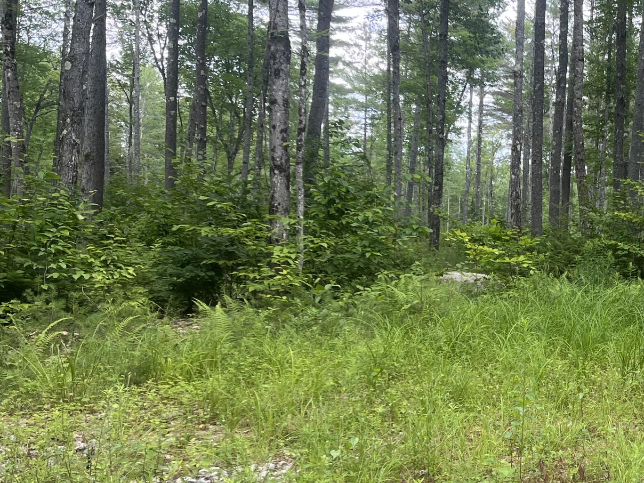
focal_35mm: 57
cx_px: 694
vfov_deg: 25.4
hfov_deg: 30.5
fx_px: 1060
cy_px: 349
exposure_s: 1/467
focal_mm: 5.1
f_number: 1.6
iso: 50
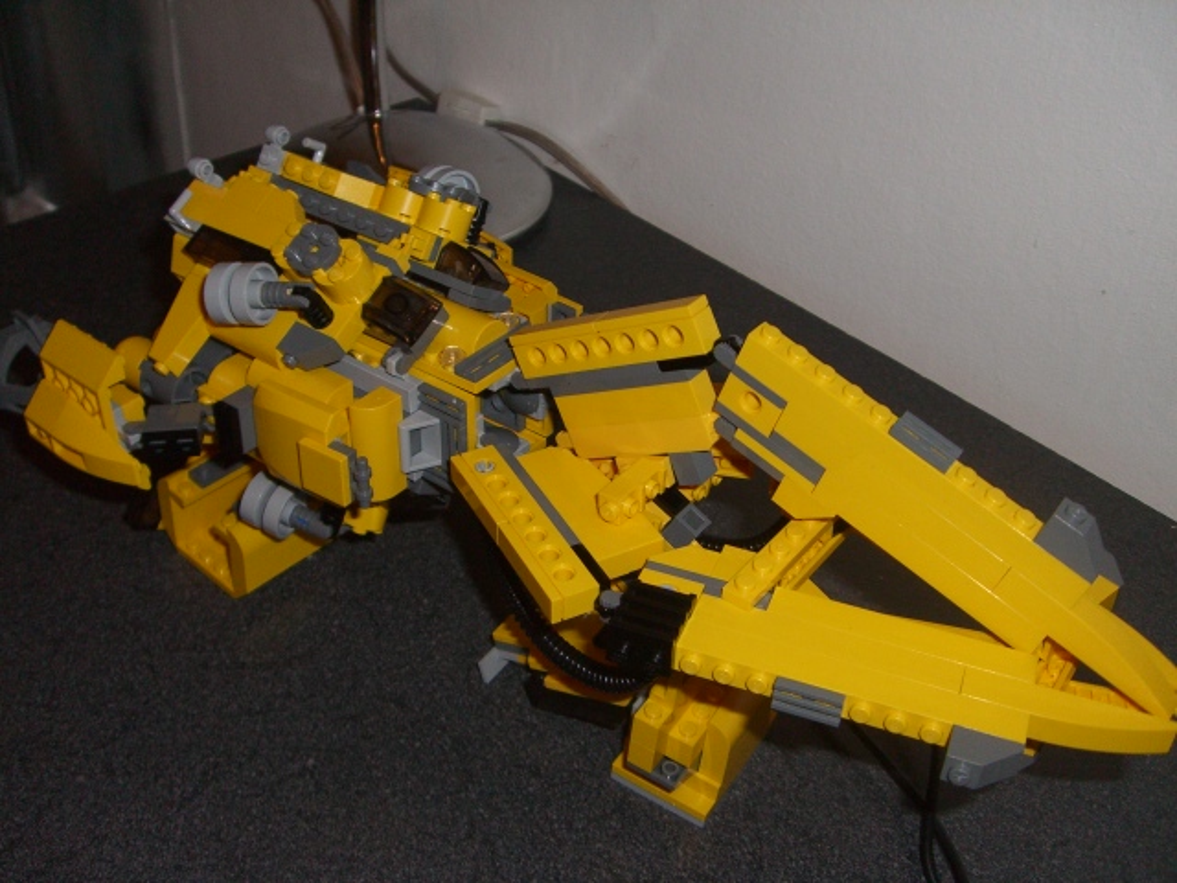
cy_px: 442
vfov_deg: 37.7
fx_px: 1292
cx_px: 588
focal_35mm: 38
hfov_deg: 49.0
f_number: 2.7
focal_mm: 6.2
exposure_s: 1/60
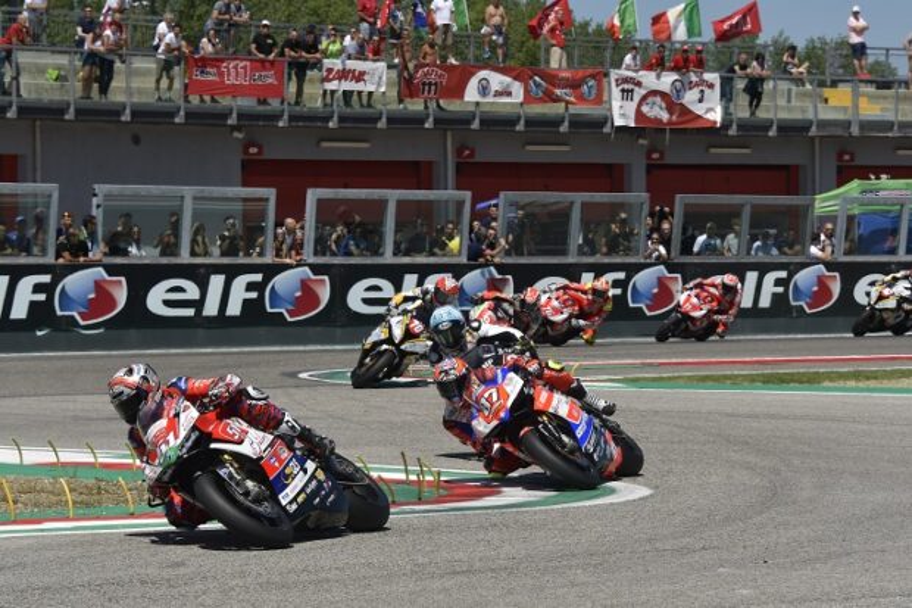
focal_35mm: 168
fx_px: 4255
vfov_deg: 8.2
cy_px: 304
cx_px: 456
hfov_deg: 12.2
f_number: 9
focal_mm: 112
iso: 400
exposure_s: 1/1250
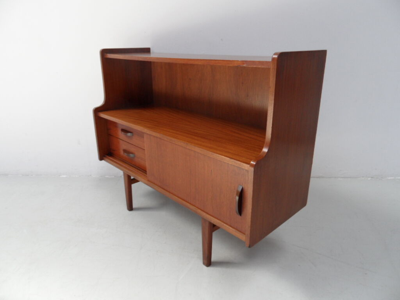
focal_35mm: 24
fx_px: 277
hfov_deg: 71.6
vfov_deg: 56.8
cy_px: 150
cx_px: 200
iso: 100
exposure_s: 1/60
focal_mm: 3.9
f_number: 3.2
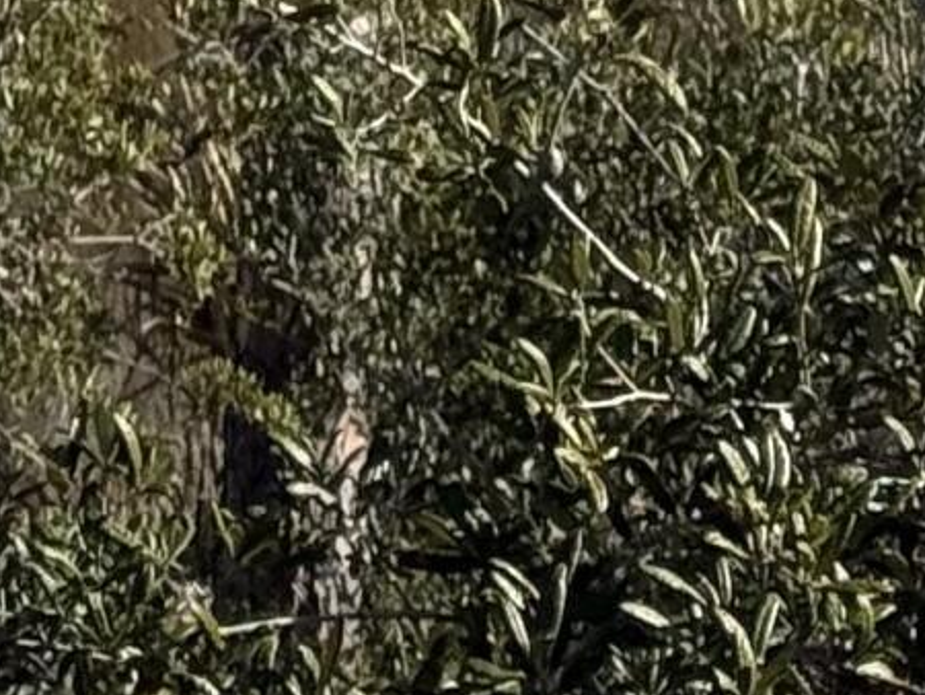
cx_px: -1007
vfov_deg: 4.6
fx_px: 8556
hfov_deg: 6.0
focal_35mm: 320
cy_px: -890
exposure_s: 1/4587
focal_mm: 6.76
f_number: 1.78
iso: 80
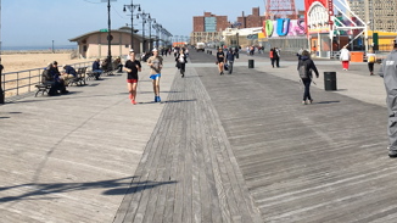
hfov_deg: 33.7
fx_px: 652
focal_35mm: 62
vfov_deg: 18.8
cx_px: 153
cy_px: -11
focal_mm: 4.15
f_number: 2.2
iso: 25
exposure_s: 1/2262
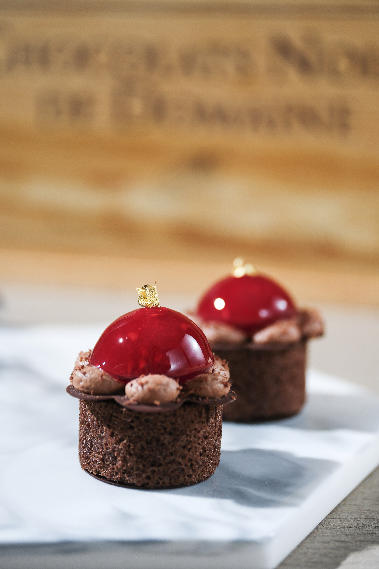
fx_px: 1184
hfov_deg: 18.2
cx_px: 190
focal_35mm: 75
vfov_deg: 27.0
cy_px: 284
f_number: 3.2
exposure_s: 1/200
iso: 200
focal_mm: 50
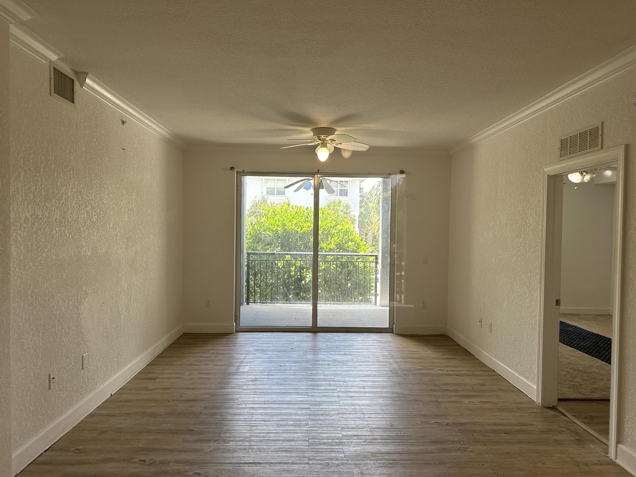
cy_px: 238
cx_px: 318
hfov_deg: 71.6
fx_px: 441
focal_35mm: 24
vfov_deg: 56.8
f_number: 1.78
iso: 125
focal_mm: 6.86
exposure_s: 1/120
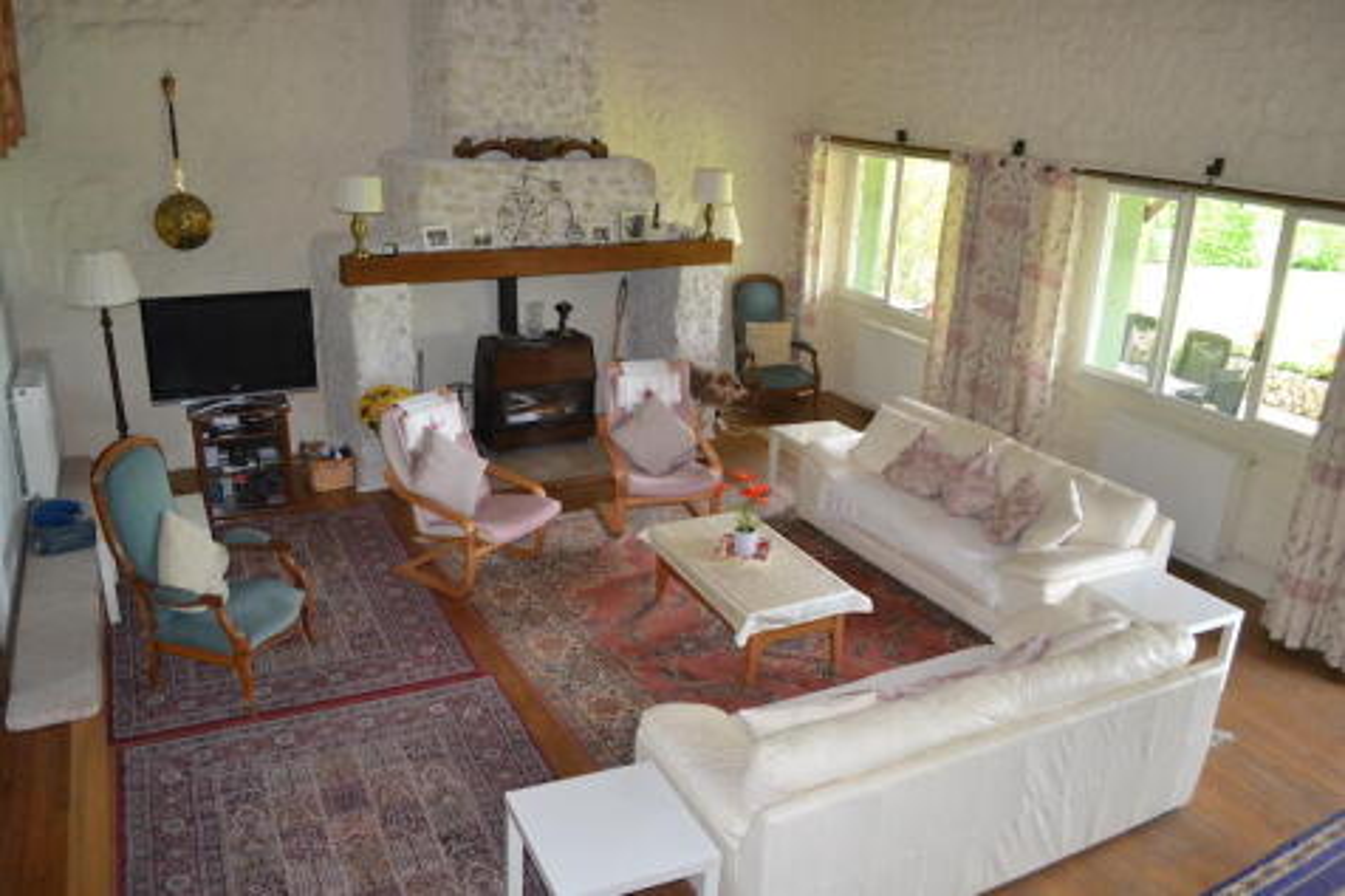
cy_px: 448
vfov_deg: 47.9
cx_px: 672
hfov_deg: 67.4
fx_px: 1008
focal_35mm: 27
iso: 1100
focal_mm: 18
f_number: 3.5
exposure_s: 1/60
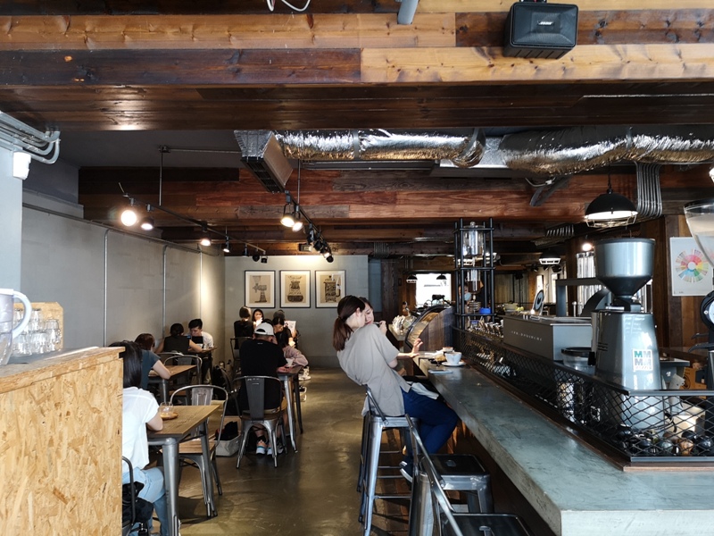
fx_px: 557
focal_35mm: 27
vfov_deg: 51.4
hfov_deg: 65.3
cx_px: 357
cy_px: 268
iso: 250
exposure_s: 1/33.3
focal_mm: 3.95
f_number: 1.8
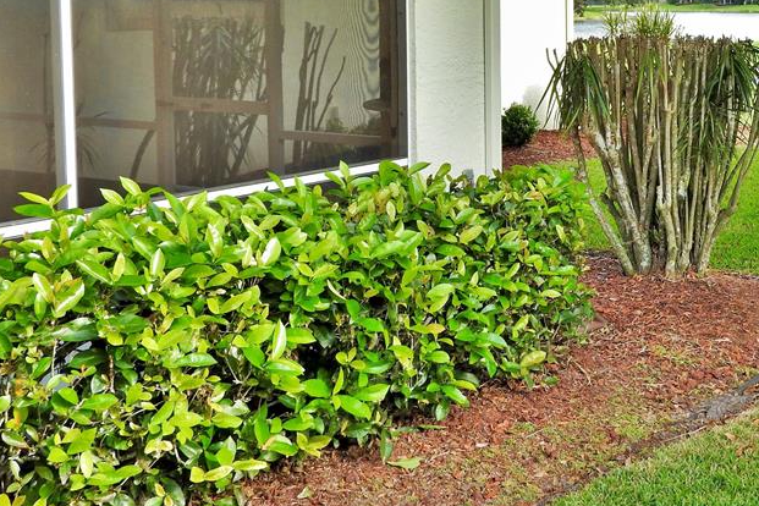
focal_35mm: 60
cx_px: 563
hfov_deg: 32.8
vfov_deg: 22.3
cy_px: 106
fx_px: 1265
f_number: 3.8
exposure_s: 1/125
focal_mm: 6.3
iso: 100
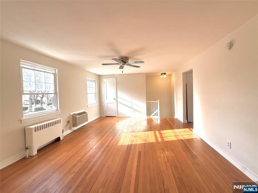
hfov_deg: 102.1
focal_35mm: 14
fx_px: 104
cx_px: 129
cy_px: 96
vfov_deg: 85.7
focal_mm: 2.22
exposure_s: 1/342
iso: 64
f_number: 2.2
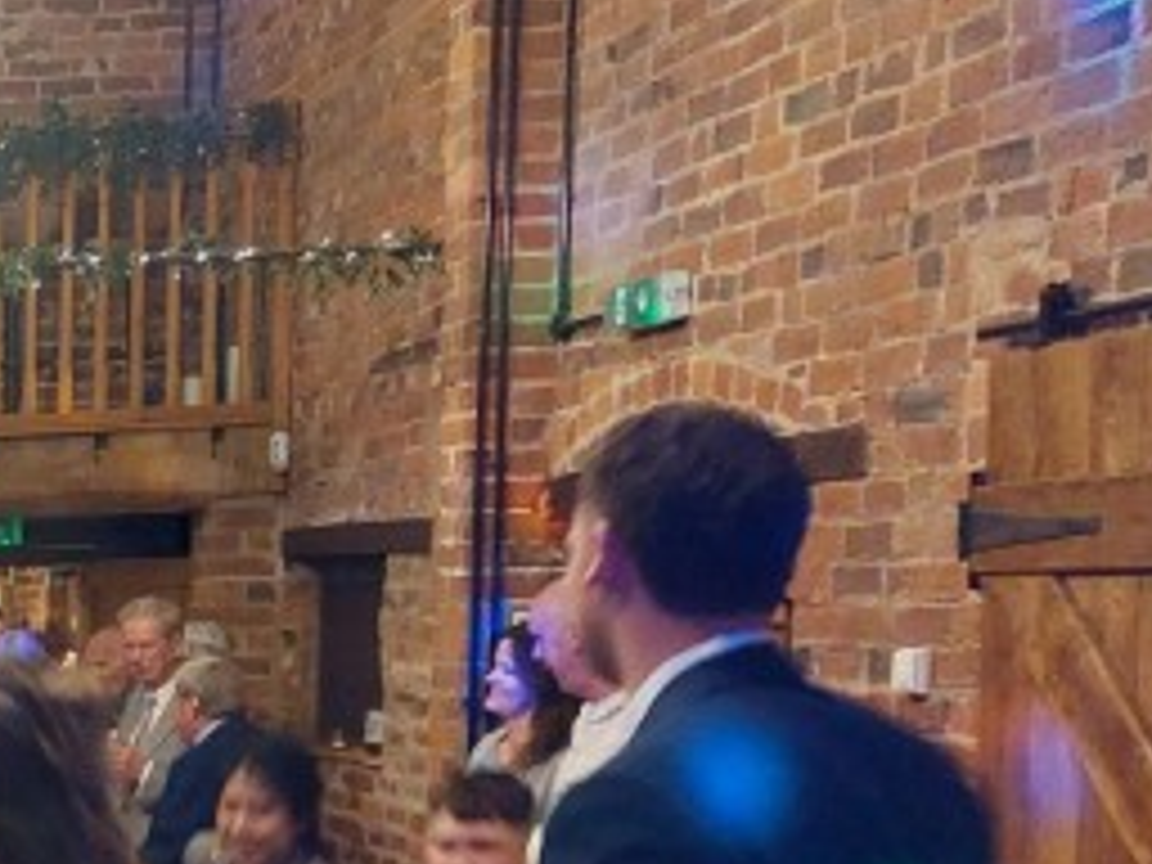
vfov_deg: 17.8
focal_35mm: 80
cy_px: 963
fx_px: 2662
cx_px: -592
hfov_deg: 20.7
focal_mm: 5.23
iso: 640
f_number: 1.8
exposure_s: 1/25
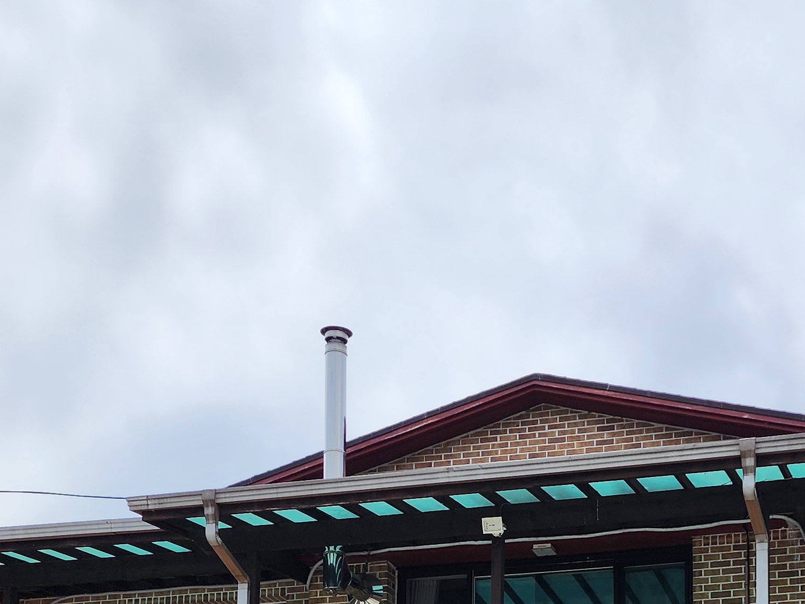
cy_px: 724
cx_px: 609
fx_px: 1419
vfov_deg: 22.2
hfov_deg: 31.1
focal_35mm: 61
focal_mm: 6.4
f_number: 1.8
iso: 12
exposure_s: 1/1761
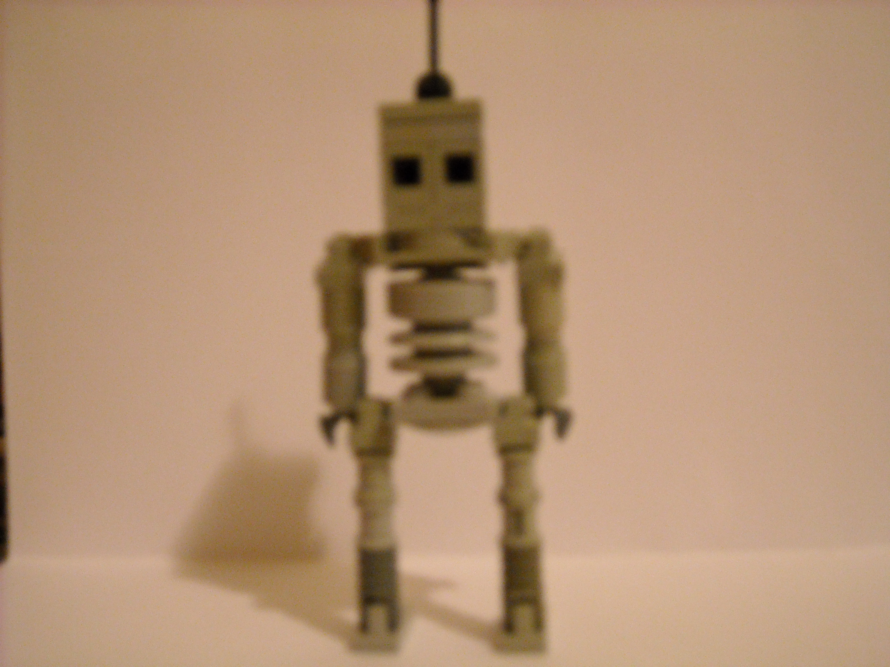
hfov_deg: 42.9
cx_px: 445
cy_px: 334
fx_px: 1131
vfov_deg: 32.9
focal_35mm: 44
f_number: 3.1
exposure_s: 1/8
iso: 455
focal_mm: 7.1
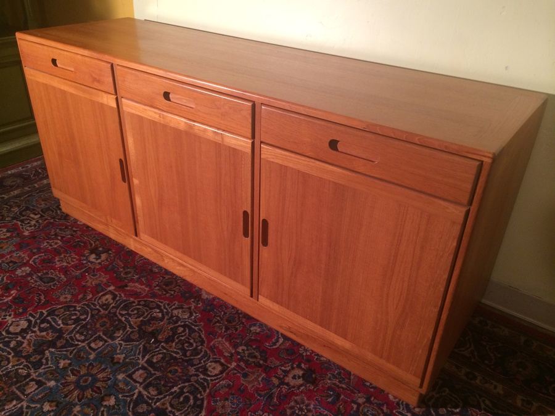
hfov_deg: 60.0
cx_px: 278
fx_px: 481
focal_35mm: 30
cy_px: 208
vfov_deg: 46.8
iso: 64
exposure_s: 1/30
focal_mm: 4.12
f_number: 2.2
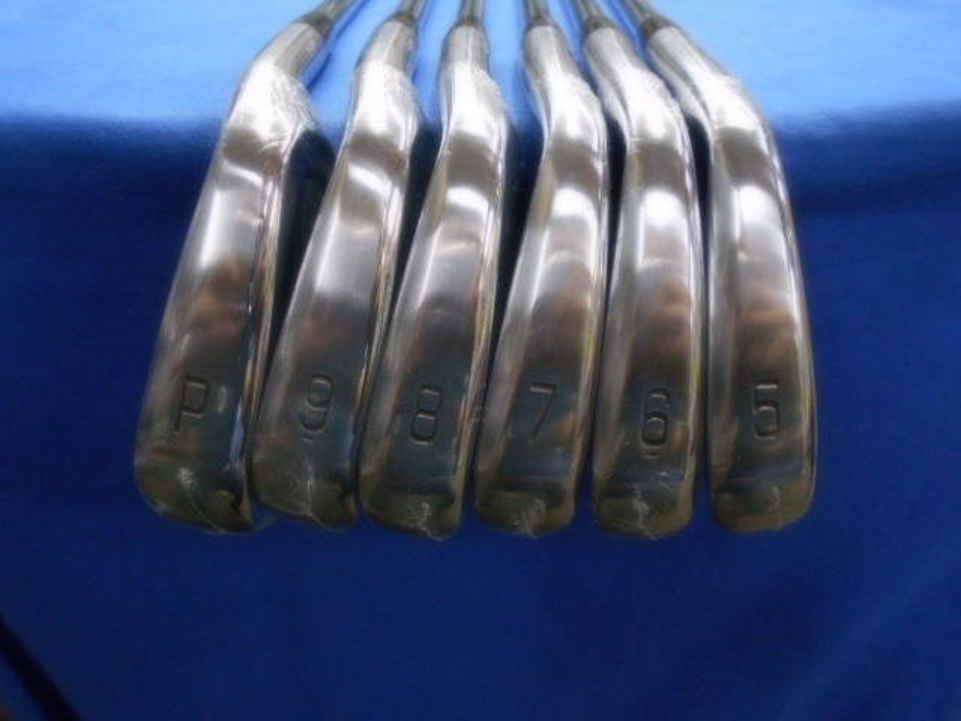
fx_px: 722
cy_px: 360
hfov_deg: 67.3
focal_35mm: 26
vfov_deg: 53.1
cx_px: 480
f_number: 3.2
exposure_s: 1/30
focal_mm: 4.6
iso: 400
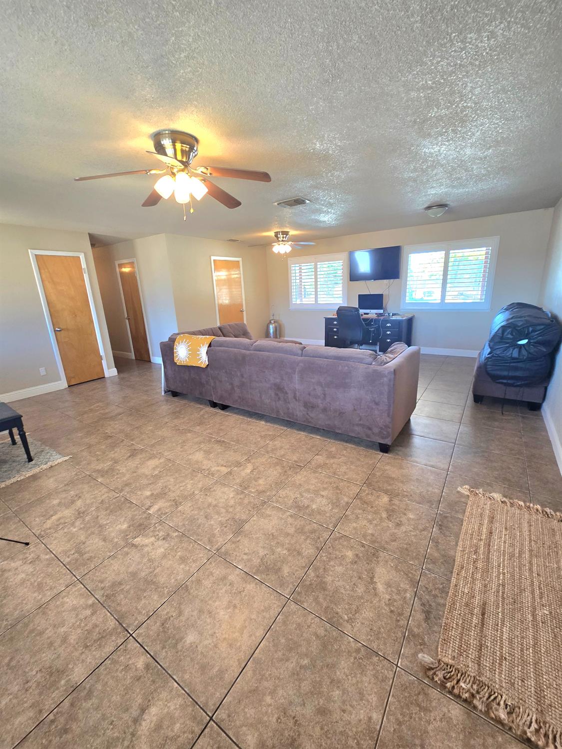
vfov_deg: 106.2
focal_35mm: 13
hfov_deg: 89.9
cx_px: 281
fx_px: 281
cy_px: 374
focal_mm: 2.2
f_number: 2.2
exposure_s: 1/60.2
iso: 160
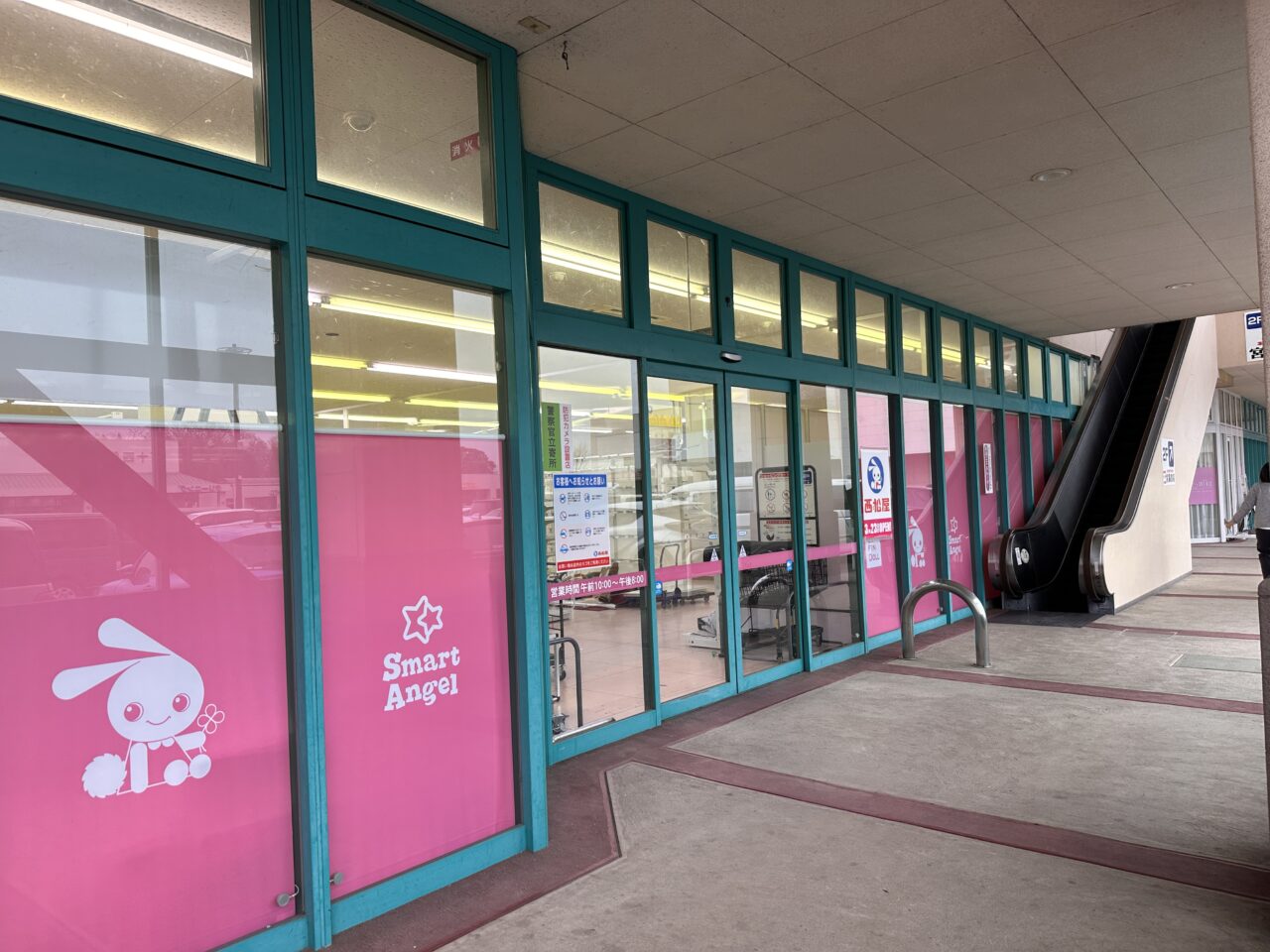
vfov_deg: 56.8
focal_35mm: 24
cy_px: 476
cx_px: 635
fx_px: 881
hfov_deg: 71.6
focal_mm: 6.86
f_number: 1.78
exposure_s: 1/330
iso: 80
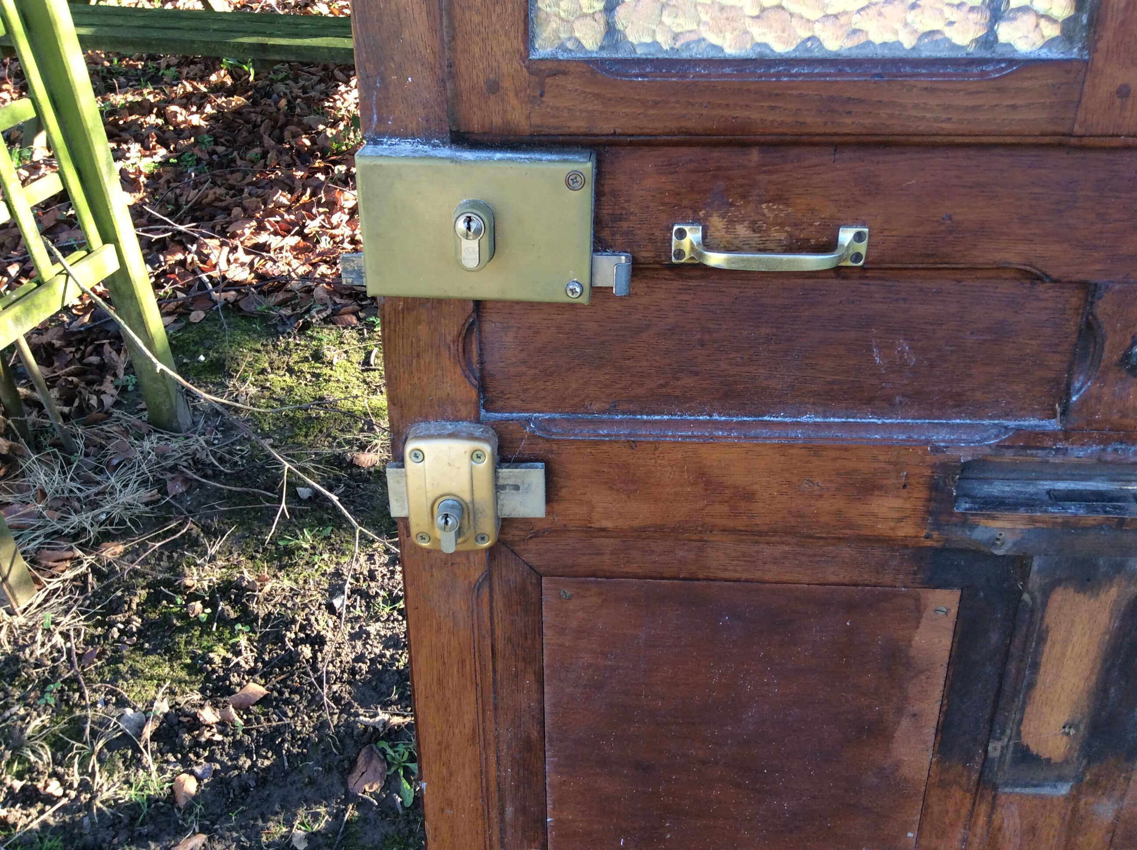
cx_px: 568
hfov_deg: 56.9
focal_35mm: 32
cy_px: 425
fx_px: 1050
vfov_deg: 44.1
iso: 50
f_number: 2.4
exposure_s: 1/100
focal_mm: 3.3
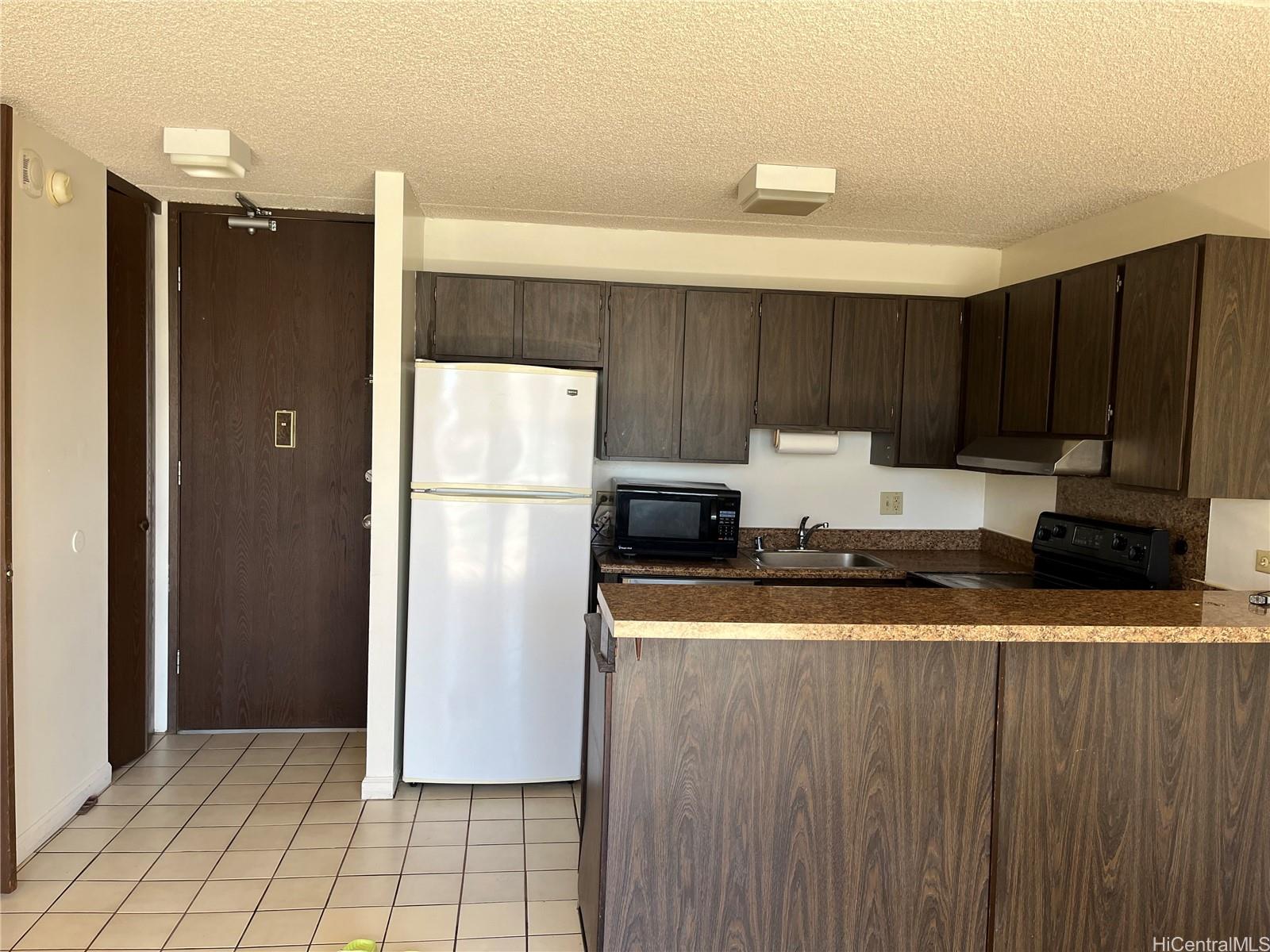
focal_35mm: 26
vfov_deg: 53.1
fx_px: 954
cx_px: 635
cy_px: 476
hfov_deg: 67.3
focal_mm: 5.1
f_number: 1.6
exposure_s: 1/121
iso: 100
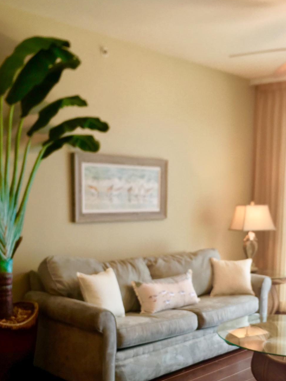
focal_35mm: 45
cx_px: 197
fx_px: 496
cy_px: 258
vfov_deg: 41.5
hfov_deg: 31.9
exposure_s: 1/60
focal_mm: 4.15
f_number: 2.2
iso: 25
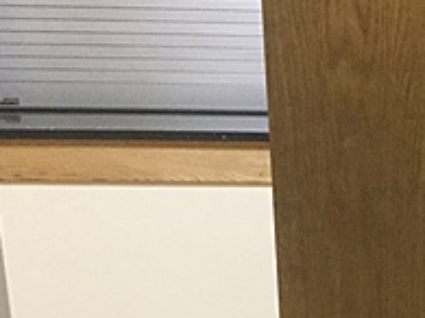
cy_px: 429
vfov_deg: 13.9
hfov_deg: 18.1
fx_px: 1252
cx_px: 536
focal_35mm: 102
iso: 160
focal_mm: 3.3
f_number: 2.4
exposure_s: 1/30
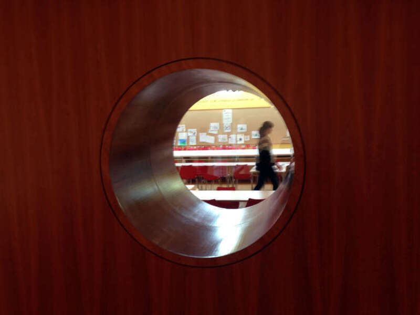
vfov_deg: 42.9
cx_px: 210
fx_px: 400
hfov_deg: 55.4
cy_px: 158
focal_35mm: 33
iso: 80
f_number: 2.4
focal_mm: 4.12
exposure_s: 1/20
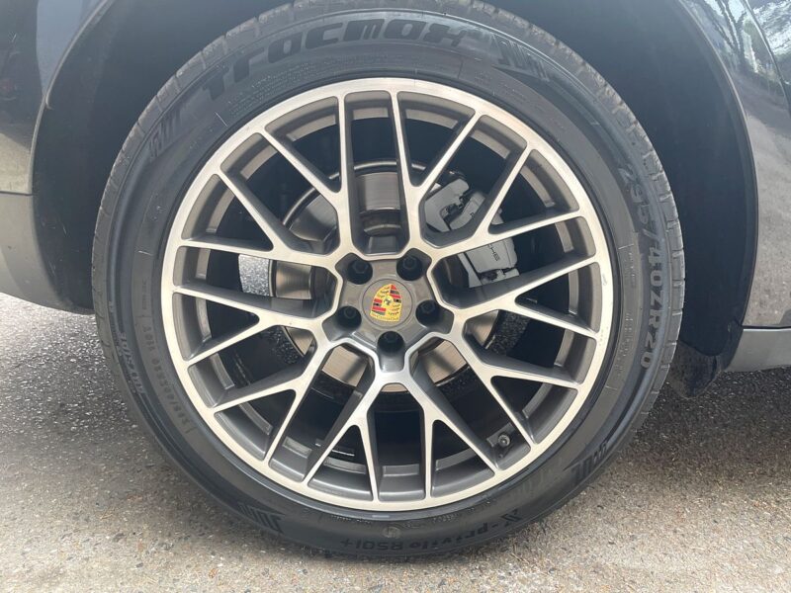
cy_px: 296
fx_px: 594
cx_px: 396
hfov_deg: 67.3
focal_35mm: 26
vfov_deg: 53.1
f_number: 1.6
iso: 32
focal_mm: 4.2
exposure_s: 1/208
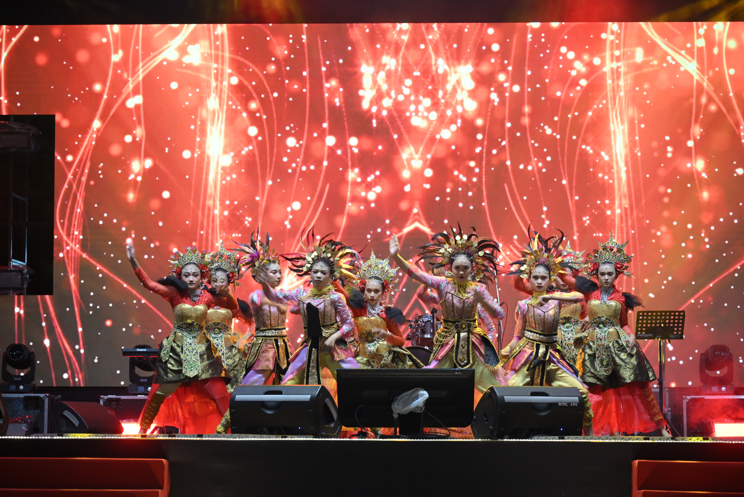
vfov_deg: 13.7
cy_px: 248
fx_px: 2068
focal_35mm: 100
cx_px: 372
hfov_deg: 20.4
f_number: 4
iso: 1600
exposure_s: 1/100
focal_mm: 100
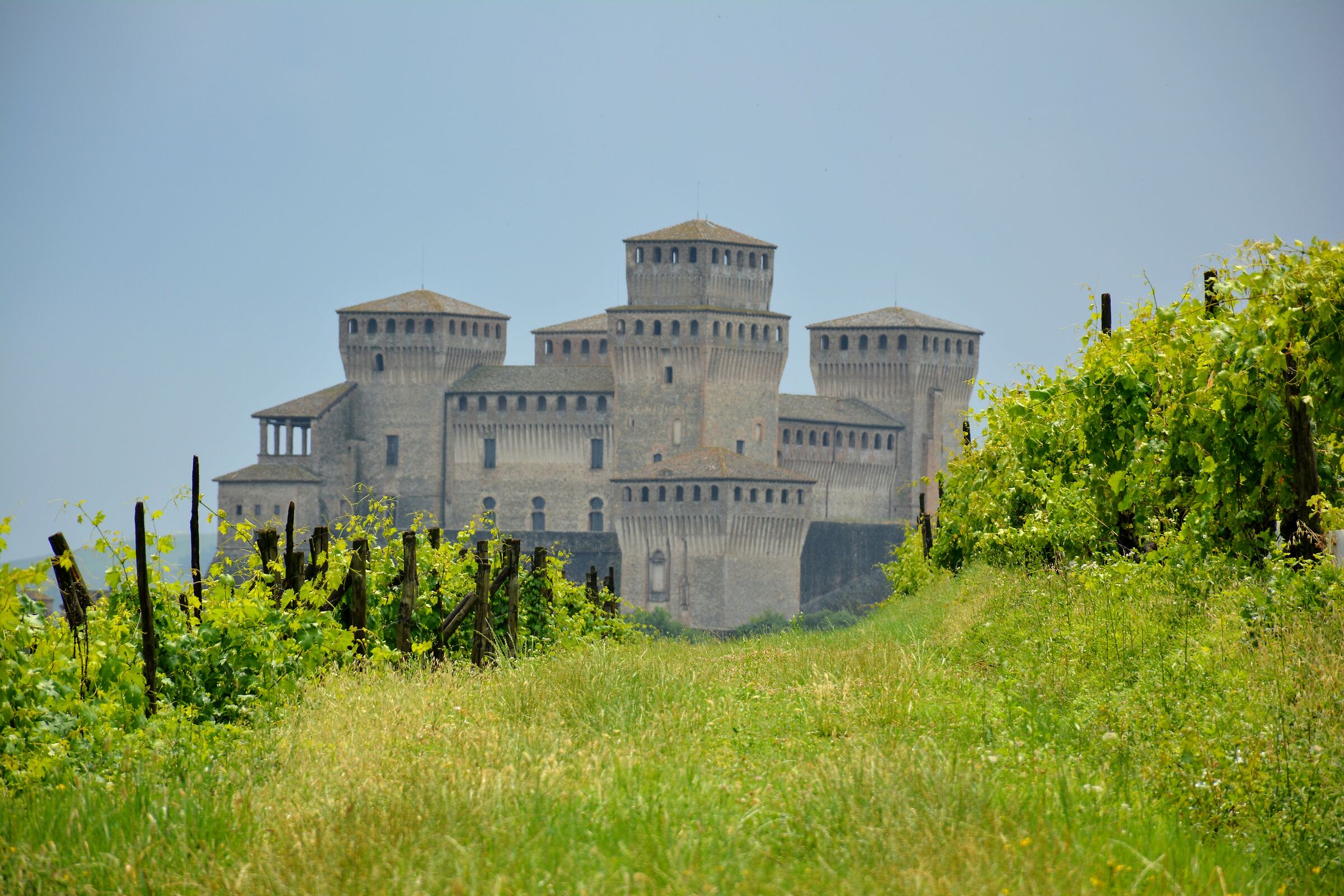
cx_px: 672
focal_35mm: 210
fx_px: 7839
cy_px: 448
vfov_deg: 6.5
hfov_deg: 9.8
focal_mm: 140
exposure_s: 1/640
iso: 200
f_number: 6.3
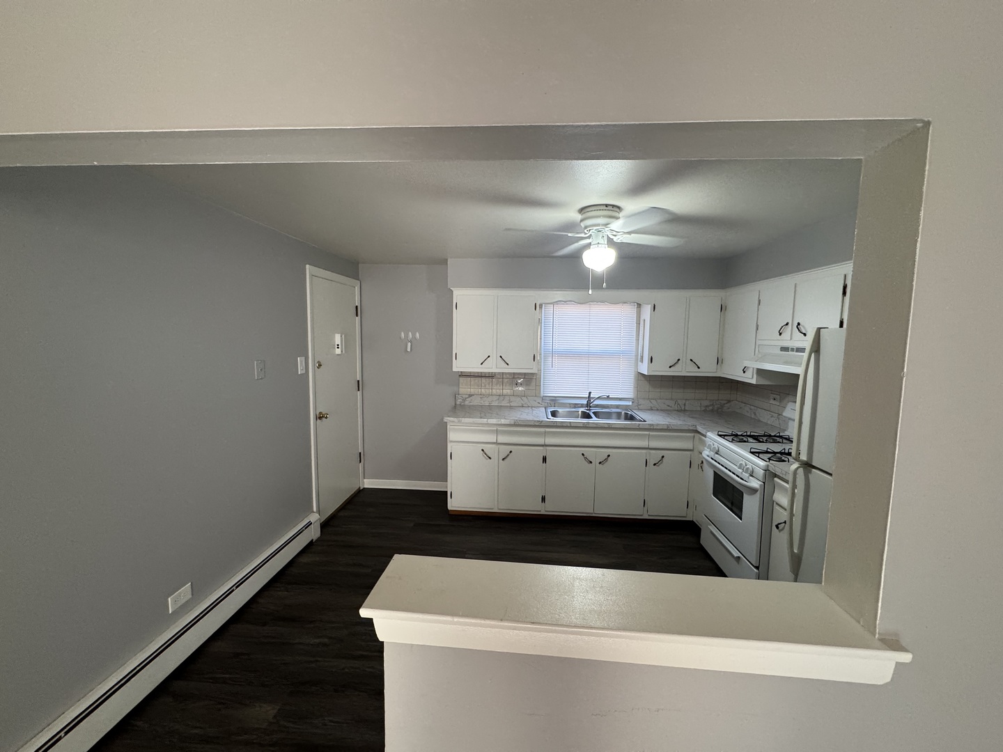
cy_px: 376
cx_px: 502
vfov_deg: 85.7
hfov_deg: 102.1
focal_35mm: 14
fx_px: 406
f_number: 2.2
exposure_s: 1/120
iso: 200
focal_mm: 2.22
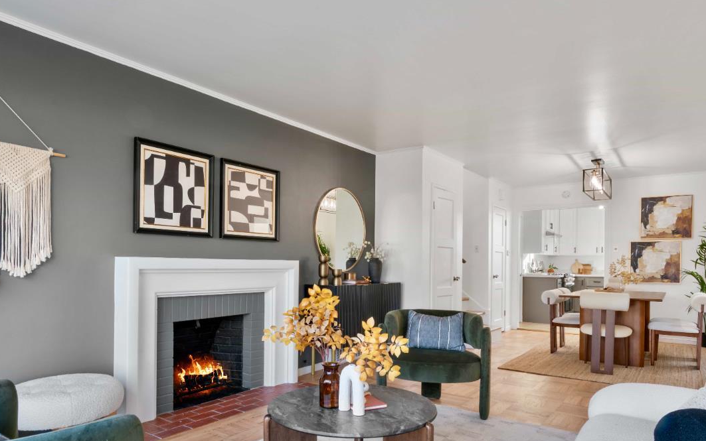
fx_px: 443
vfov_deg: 52.2
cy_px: 288
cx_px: 351
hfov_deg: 77.1
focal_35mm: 23
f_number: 16
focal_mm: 16
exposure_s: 1/2
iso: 400
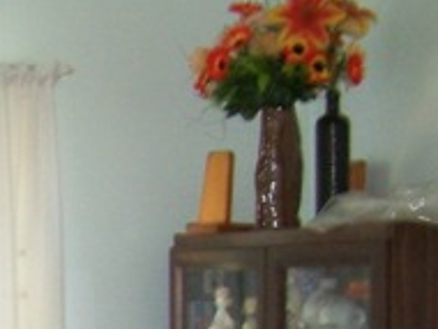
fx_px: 2027
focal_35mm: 160
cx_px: -237
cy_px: 515
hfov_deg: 11.7
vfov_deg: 9.0
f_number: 2.8
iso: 140
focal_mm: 6.3
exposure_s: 1/8
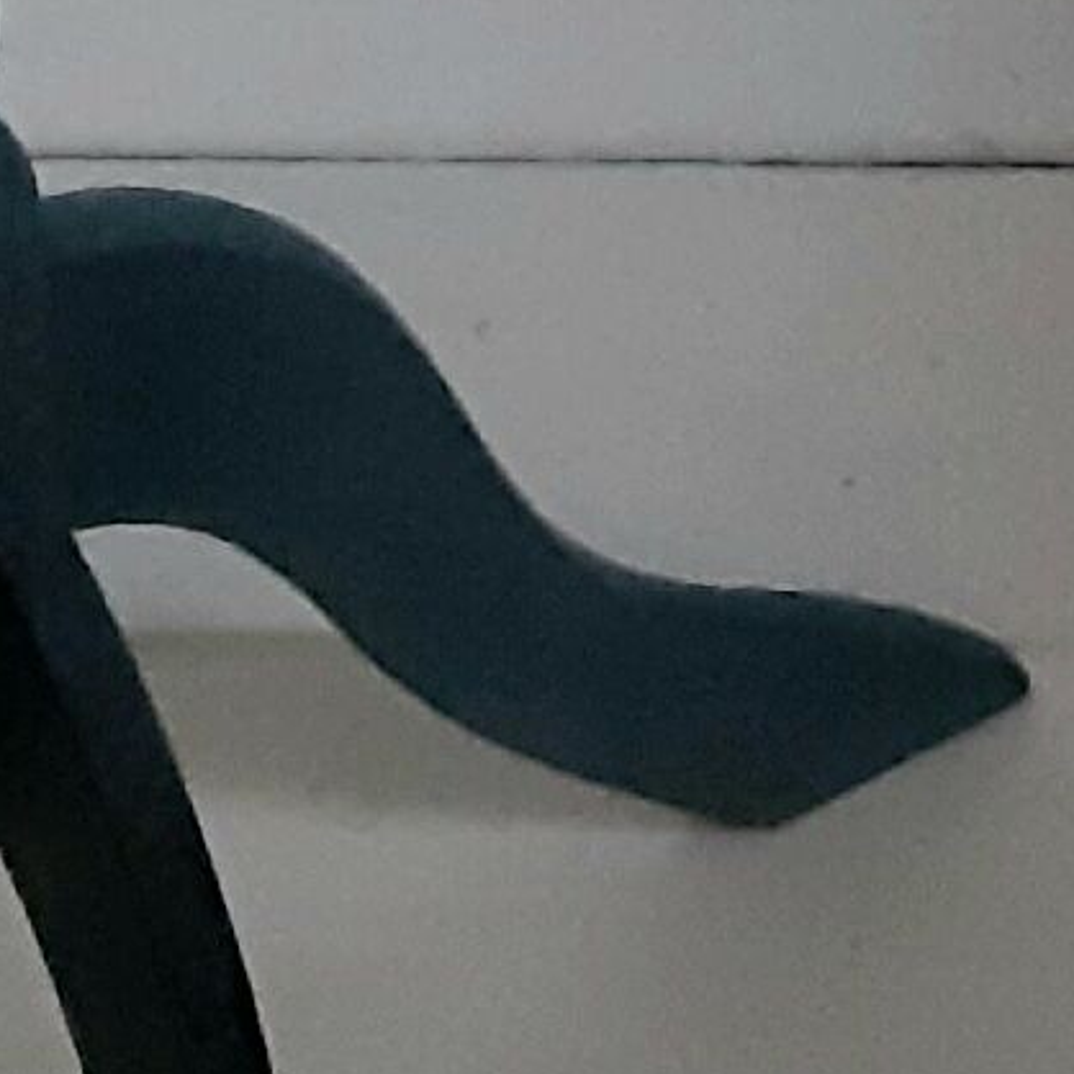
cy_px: -2610
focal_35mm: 234
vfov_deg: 6.5
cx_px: -177
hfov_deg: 7.4
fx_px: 8214
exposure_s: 1/50
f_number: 1.7
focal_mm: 3.93
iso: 250
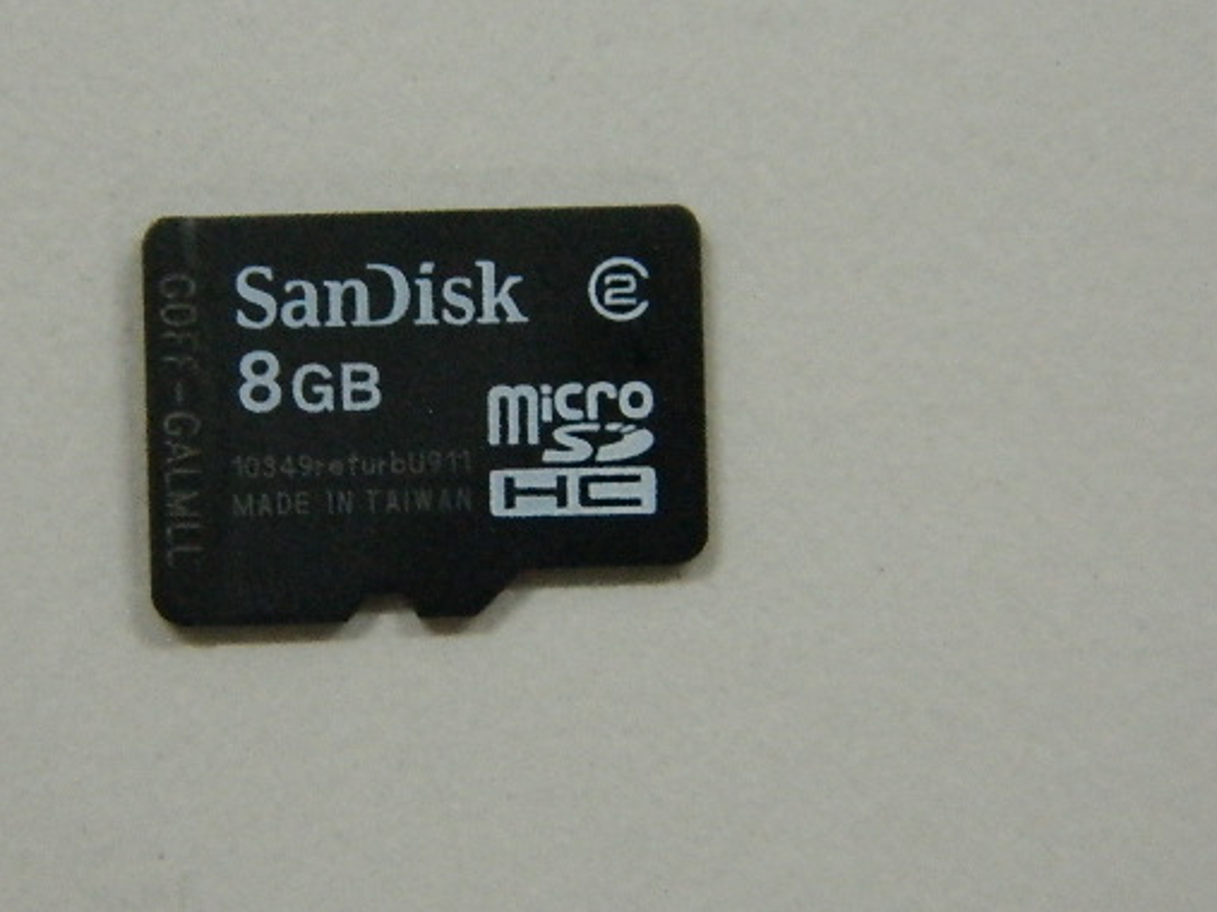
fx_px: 4569
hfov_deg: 15.2
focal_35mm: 130
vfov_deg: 11.4
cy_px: 437
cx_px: 458
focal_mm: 18.6
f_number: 4.5
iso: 640
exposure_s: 1/13
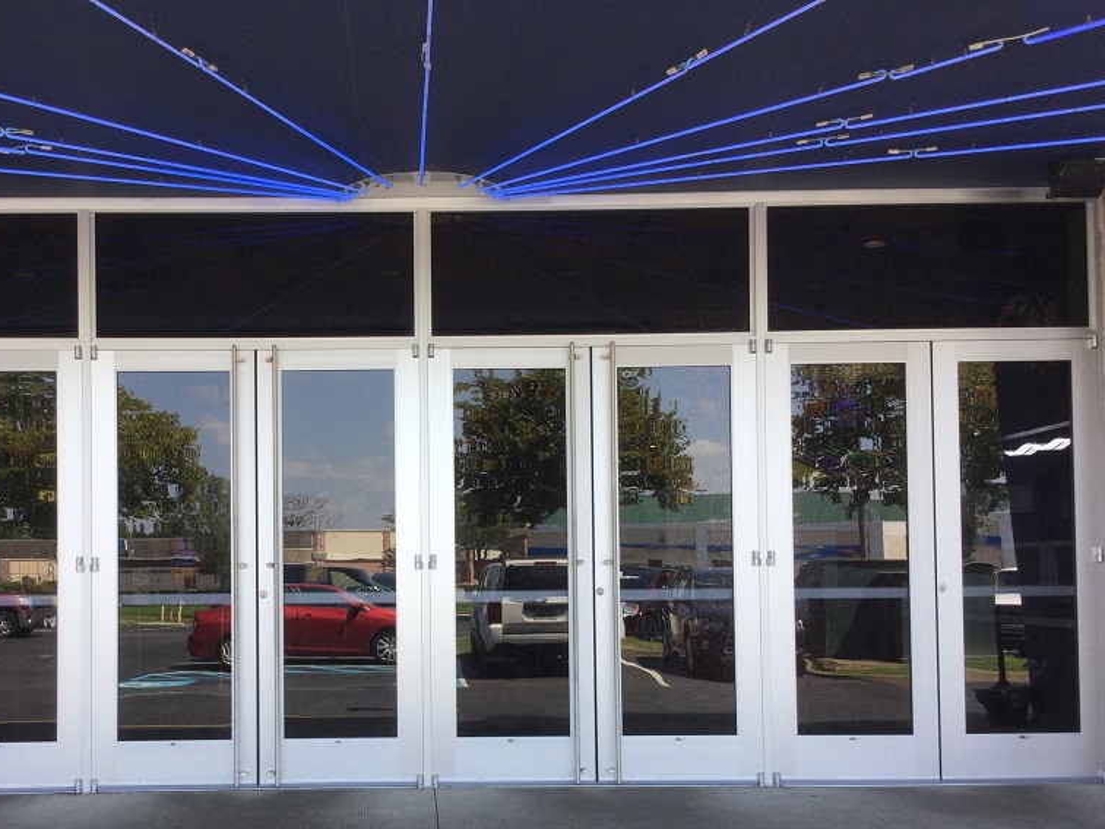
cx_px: 411
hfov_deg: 45.4
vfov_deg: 34.9
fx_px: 1309
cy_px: 537
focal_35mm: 41
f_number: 2.4
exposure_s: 1/193
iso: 25
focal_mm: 3.3
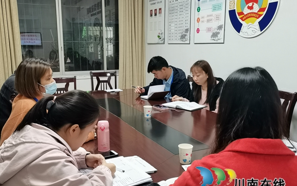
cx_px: 145
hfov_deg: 55.3
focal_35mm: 35
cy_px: 98
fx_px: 283
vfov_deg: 36.3
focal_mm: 5.58
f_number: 1.8
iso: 400
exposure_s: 1/50
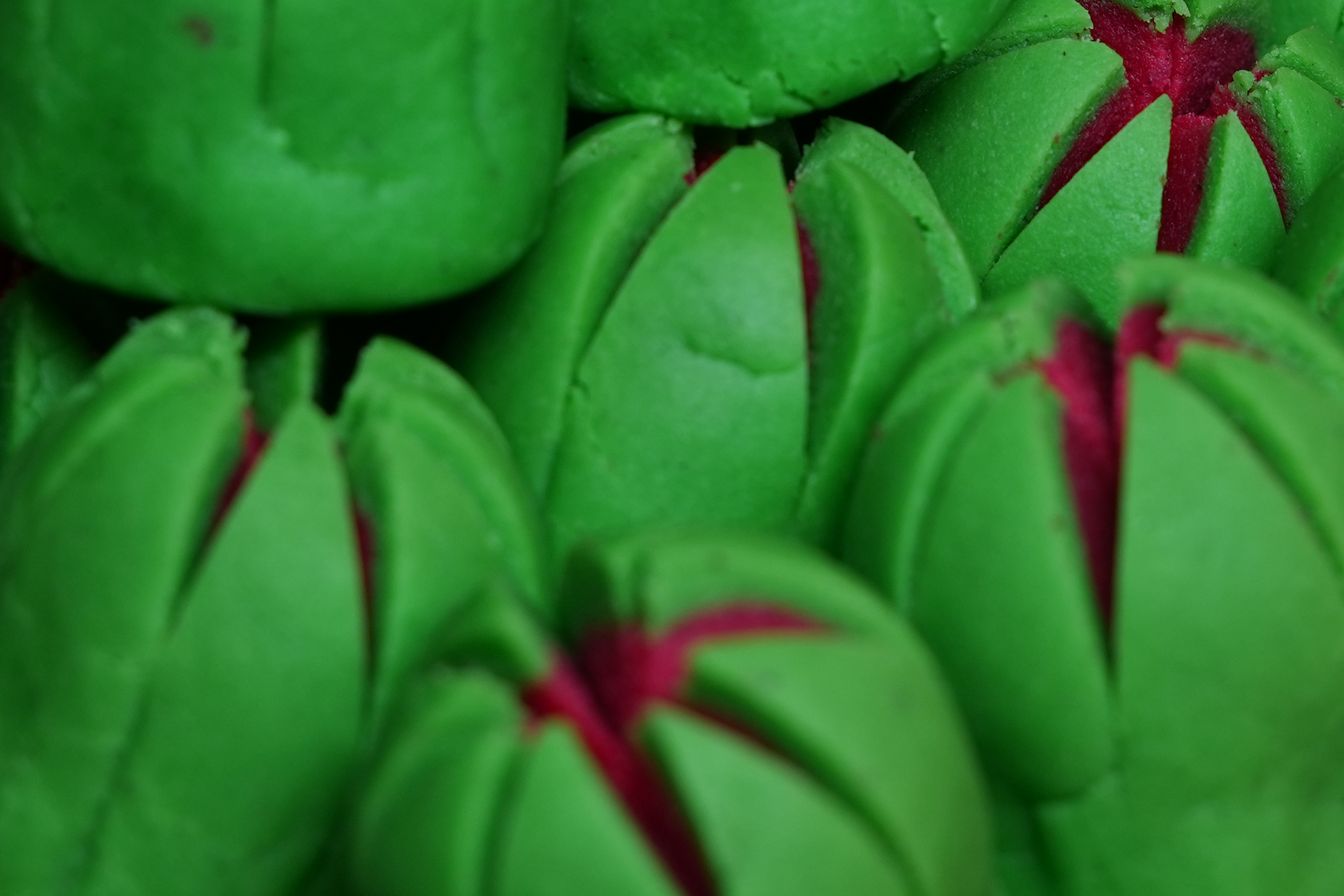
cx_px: 1101
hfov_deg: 14.5
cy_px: -185
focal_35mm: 141
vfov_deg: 9.6
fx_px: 5264
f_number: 5.6
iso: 320
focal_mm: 50
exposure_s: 1/100
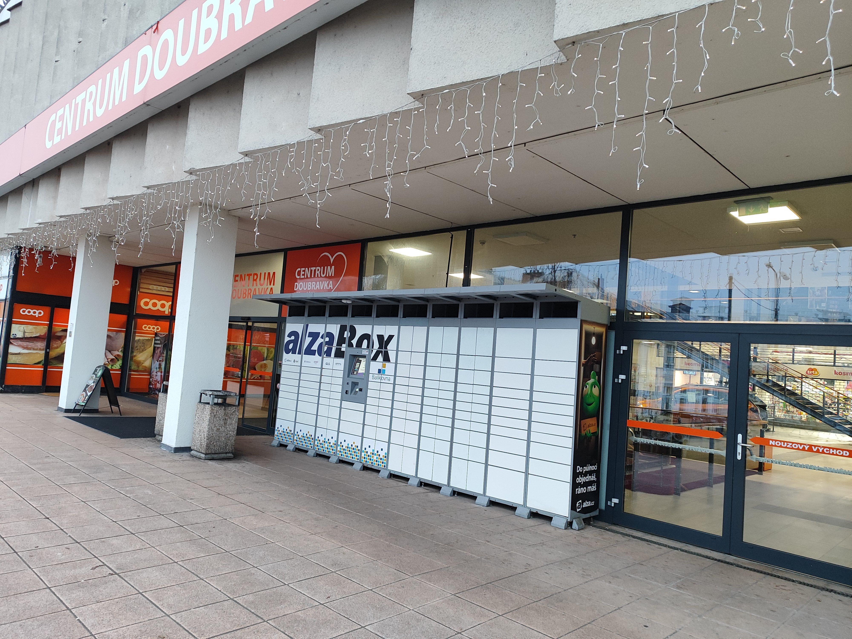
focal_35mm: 24
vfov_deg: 56.8
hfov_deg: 71.6
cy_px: 320
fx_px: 591
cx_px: 426
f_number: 1.89
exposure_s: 1/50
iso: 603
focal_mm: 5.89
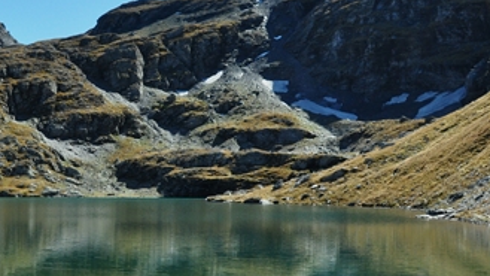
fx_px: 715
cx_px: 112
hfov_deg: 36.8
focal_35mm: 55
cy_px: 157
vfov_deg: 21.8
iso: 800
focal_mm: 18
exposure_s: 1/500
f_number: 11
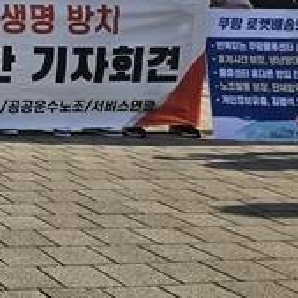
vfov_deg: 21.2
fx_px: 750
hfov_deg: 18.1
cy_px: -41
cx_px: -231
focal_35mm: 77
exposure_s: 1/1468
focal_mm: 5.4
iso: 32
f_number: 1.8
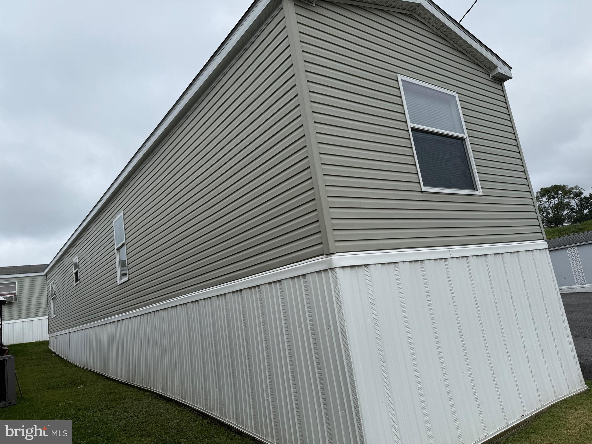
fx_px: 410
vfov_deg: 56.8
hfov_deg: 71.6
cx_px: 296
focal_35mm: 24
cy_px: 222
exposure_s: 1/4673
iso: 80
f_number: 1.78
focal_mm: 6.76
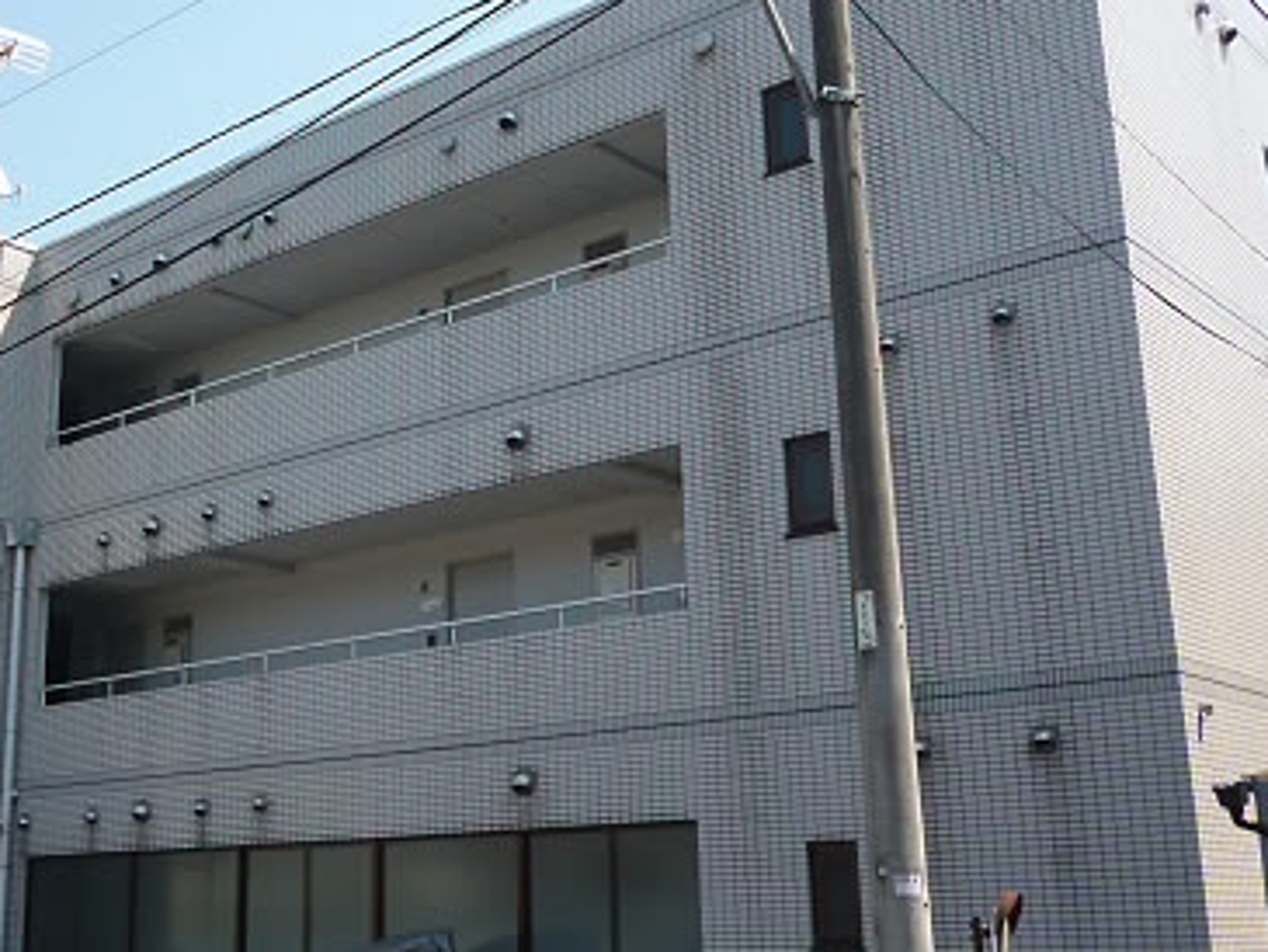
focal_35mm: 46
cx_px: 448
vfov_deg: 31.5
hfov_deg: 40.8
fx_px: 1686
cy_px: 438
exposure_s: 1/500
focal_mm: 5
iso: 100
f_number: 3.1
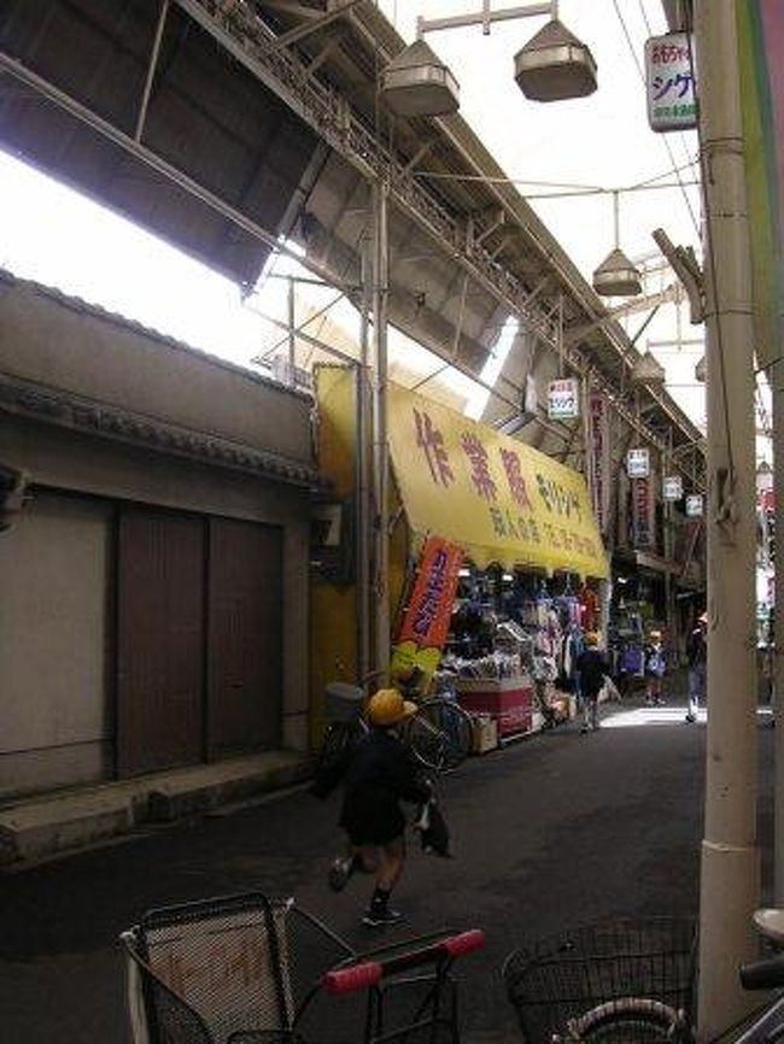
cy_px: 522
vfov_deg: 49.0
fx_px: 1147
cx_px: 392
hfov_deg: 37.7
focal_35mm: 38
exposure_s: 1/89.7
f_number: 2.8
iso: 100
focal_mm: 5.8
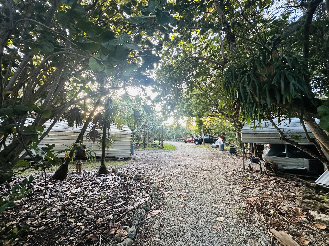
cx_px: 164
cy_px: 123
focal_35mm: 14
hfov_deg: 102.1
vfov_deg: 85.7
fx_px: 133
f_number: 2.2
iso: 125
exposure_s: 1/99
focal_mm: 2.22
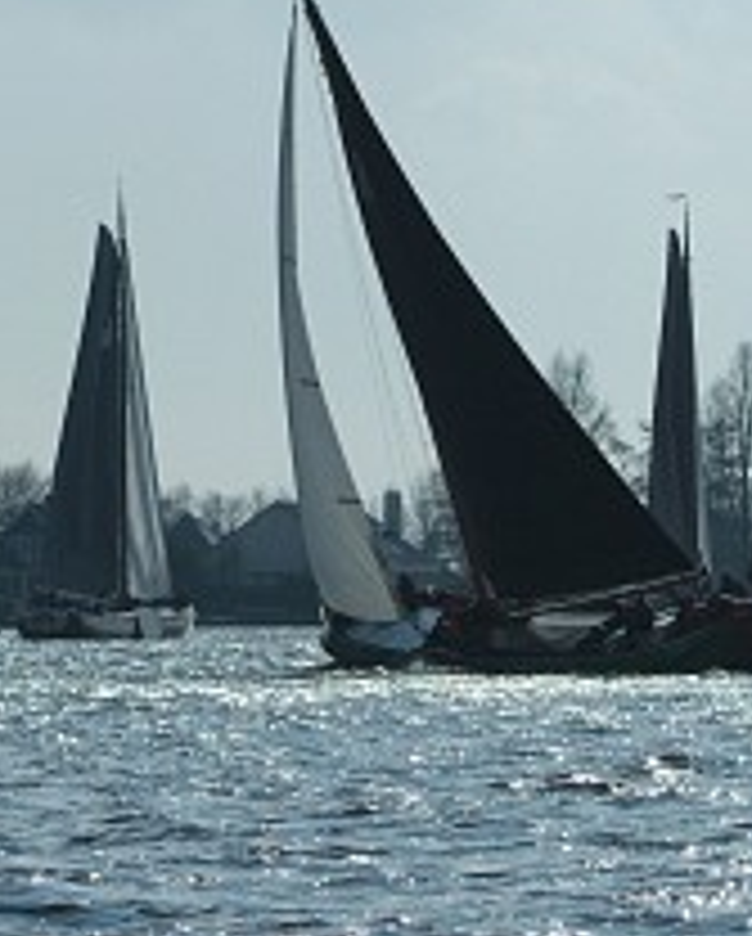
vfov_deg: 7.0
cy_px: 398
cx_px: 540
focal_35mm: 274
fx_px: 7606
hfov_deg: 5.7
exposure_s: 1/4000
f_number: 9.5
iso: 400
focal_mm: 90
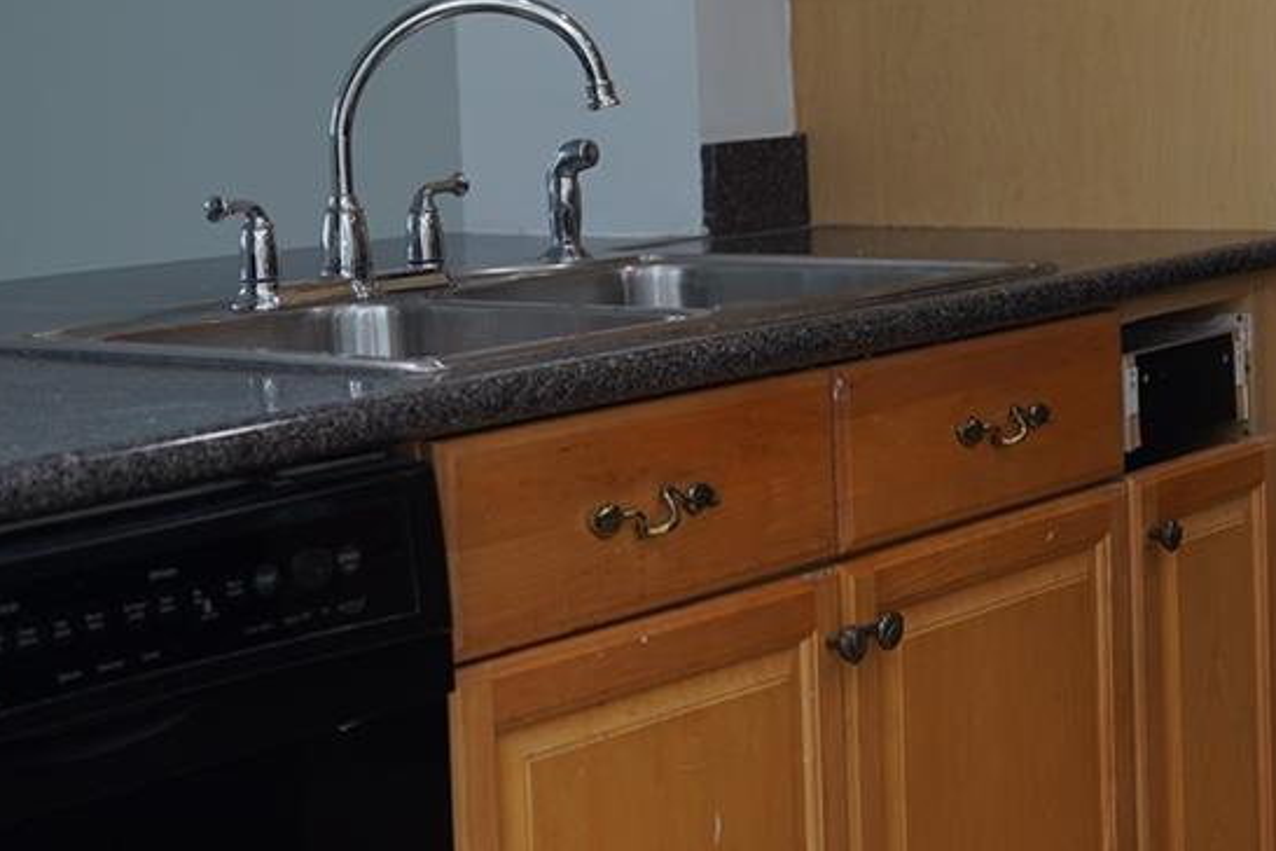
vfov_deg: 15.9
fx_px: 3033
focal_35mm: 86
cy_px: 269
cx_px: 986
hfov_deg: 23.5
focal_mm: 29.2
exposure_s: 1/160
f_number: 2.8
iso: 200
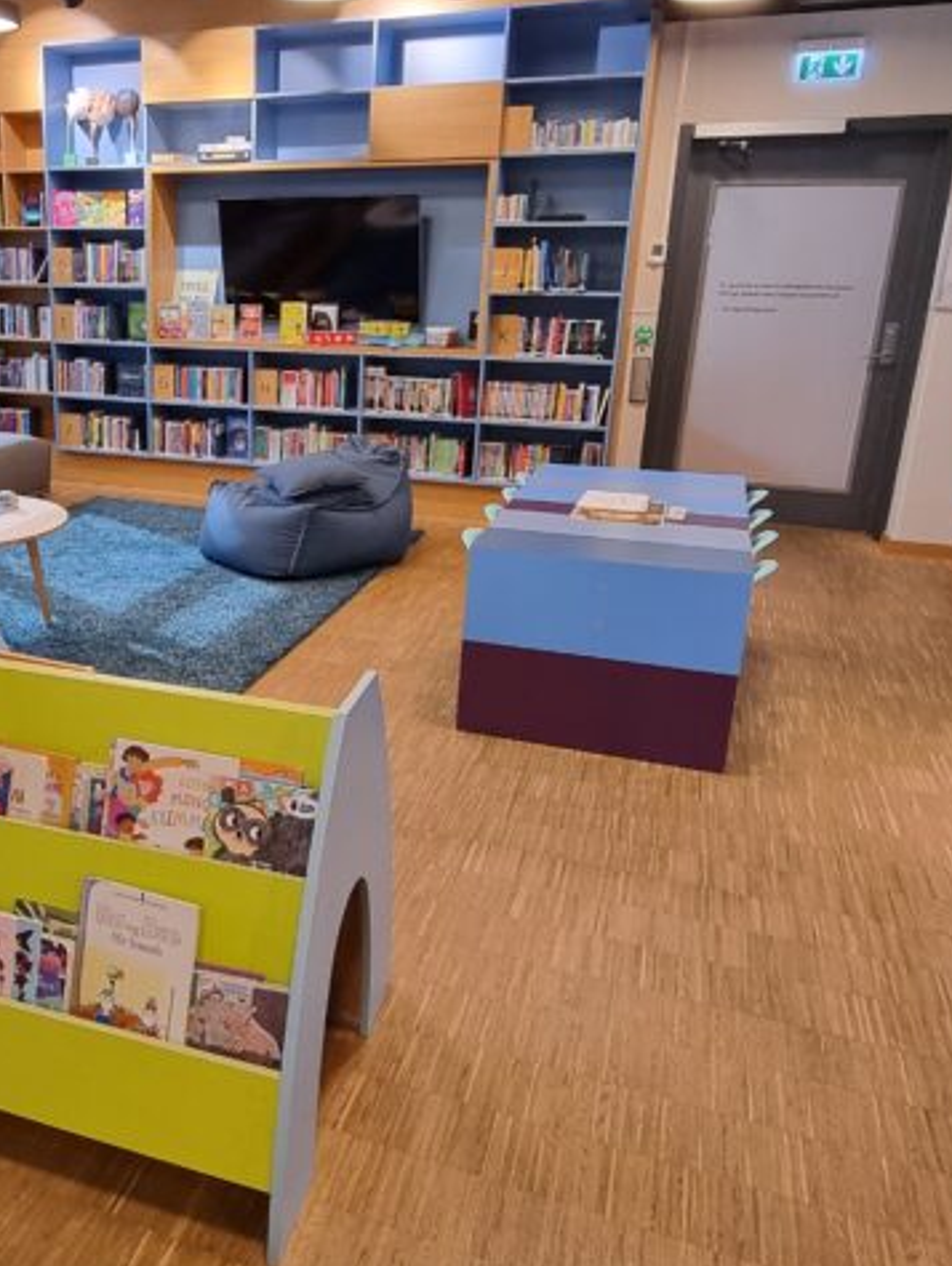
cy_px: 616
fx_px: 1025
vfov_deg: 63.4
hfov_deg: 47.7
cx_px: 224
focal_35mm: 28
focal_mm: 2.2
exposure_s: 1/50
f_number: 2.2
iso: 320
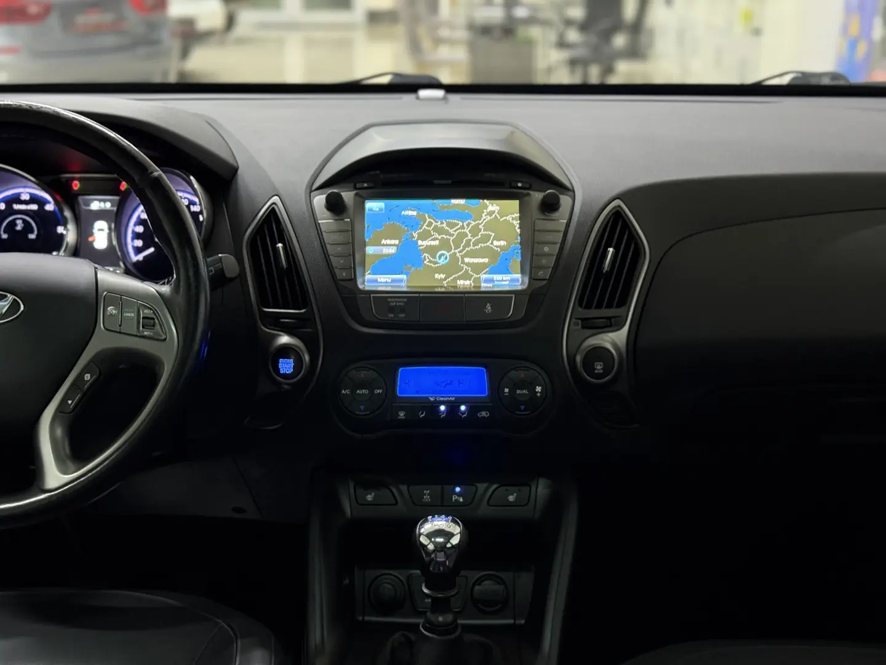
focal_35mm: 48
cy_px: 332
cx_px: 443
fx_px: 1229
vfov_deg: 30.3
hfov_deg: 39.7
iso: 500
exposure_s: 1/33
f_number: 1.78
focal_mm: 6.76
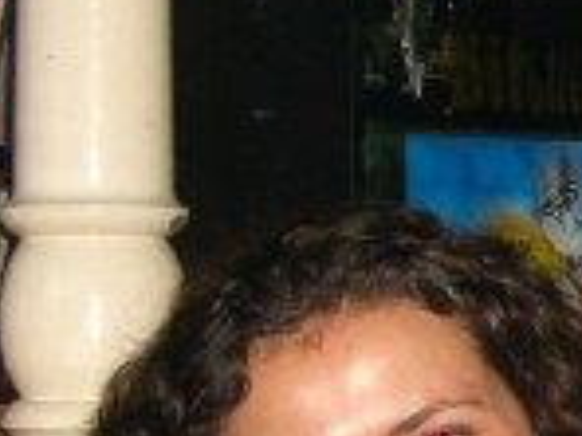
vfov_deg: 9.6
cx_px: 881
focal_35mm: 154
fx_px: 2589
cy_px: 389
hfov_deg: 12.2
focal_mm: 7.9
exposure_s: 1/60
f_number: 2.8
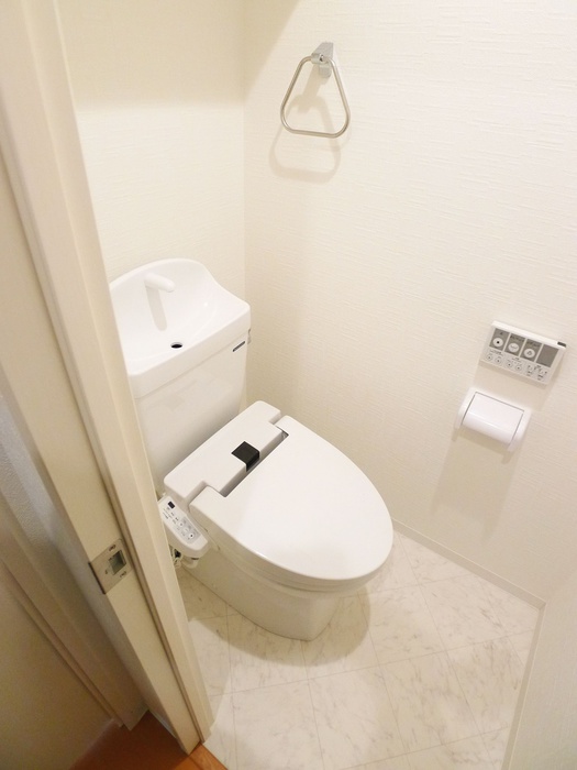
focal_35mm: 24
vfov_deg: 71.6
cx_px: 288
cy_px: 385
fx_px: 533
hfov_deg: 56.8
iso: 400
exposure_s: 1/60
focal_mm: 5.1
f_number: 2
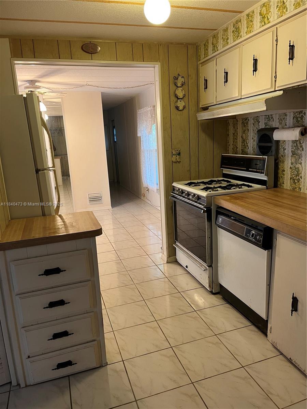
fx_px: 307
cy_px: 204
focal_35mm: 26
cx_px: 154
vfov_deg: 67.3
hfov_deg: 53.1
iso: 250
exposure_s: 1/60
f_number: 1.6
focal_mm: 5.1
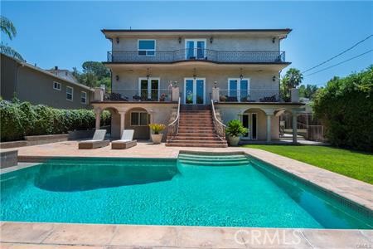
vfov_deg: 64.6
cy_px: 124
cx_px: 186
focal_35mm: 19
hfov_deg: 86.9
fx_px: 197
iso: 200
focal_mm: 19
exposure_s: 1/80
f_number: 22
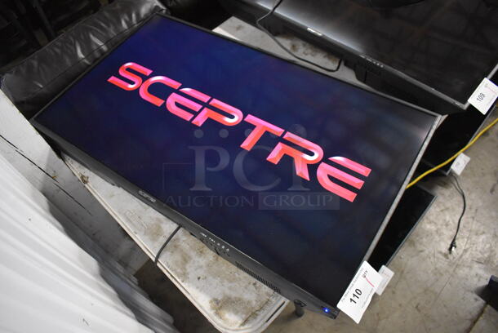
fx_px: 374
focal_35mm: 27
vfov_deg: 48.0
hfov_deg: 67.3
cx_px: 249
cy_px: 166
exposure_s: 1/125
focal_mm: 18
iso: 5000
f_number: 3.5
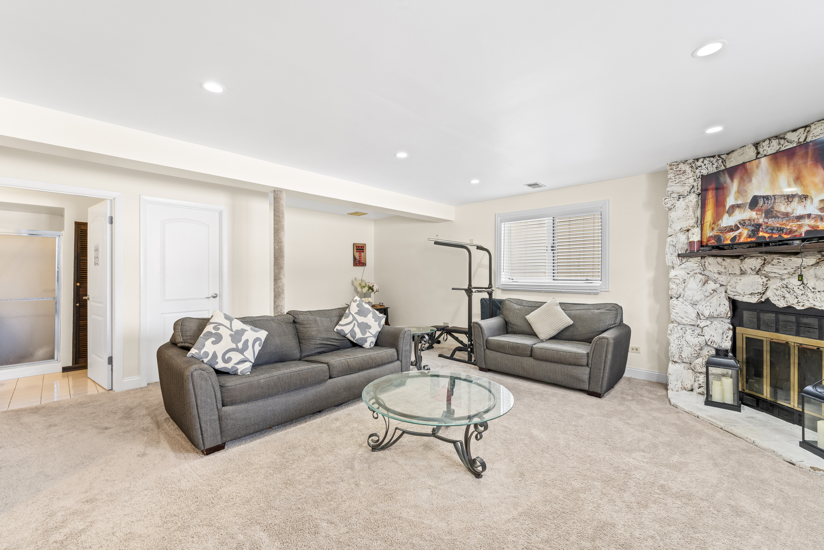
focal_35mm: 14
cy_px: 275
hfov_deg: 104.2
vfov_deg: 81.2
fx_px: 320
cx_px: 412
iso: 640
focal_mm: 14
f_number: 9
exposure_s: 1/5
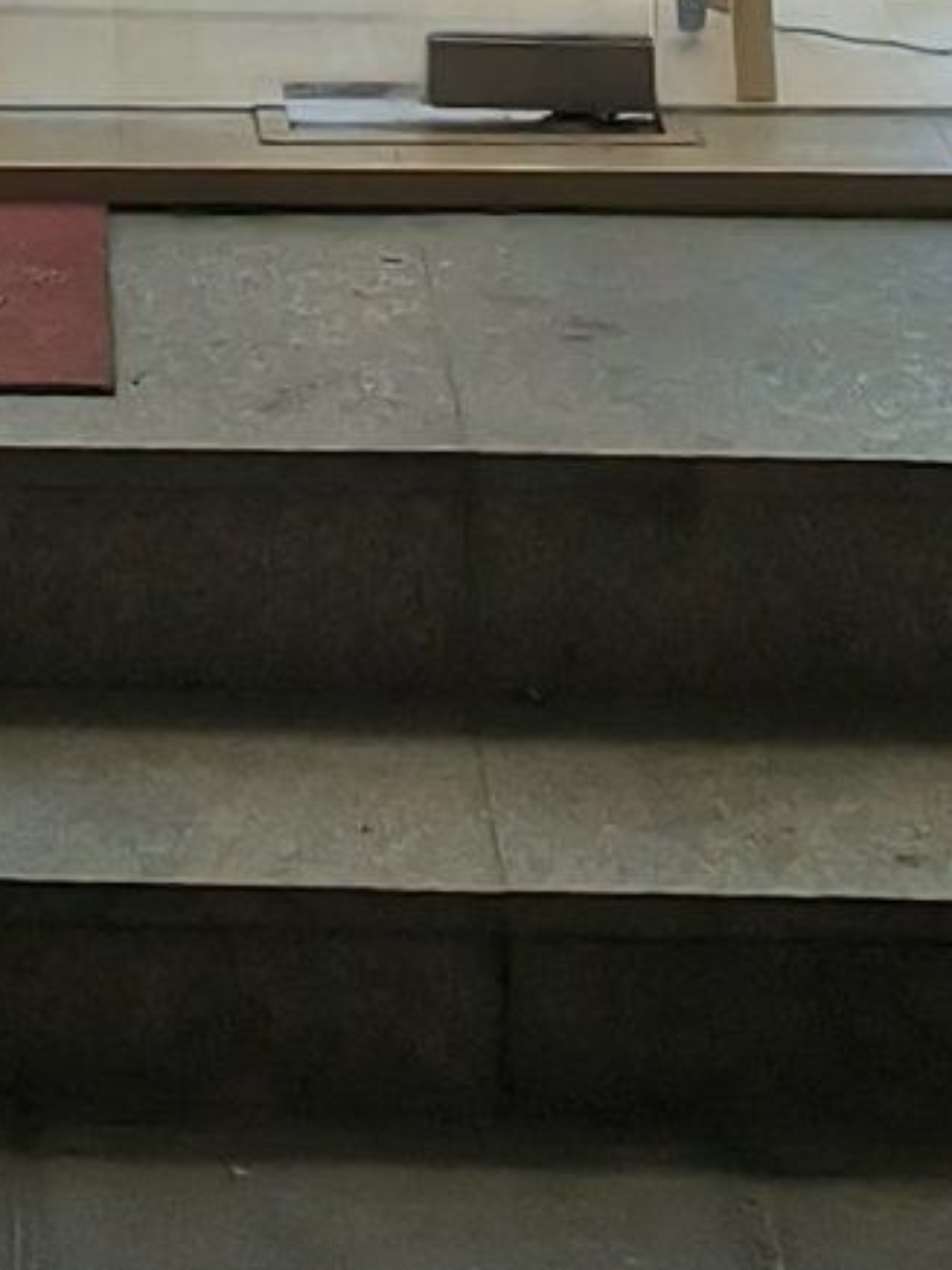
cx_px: -320
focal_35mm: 169
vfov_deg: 10.1
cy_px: -1886
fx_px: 6197
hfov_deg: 8.6
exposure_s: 1/100
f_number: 1.9
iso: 1171
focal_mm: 5.52
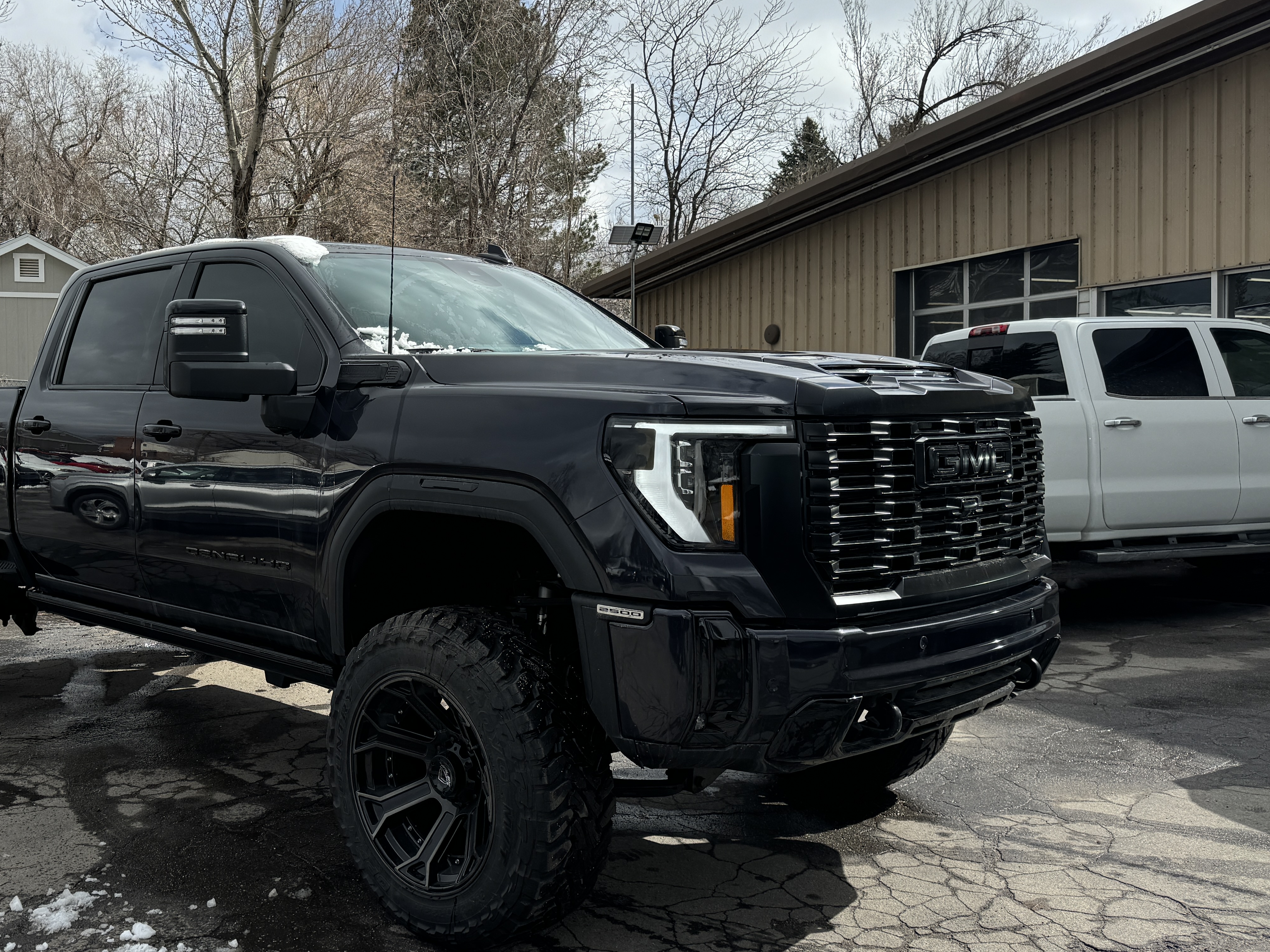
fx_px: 1247
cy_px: 451
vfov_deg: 41.8
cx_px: 403
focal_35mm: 34
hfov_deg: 52.7
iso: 80
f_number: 1.78
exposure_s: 1/5814
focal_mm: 6.76
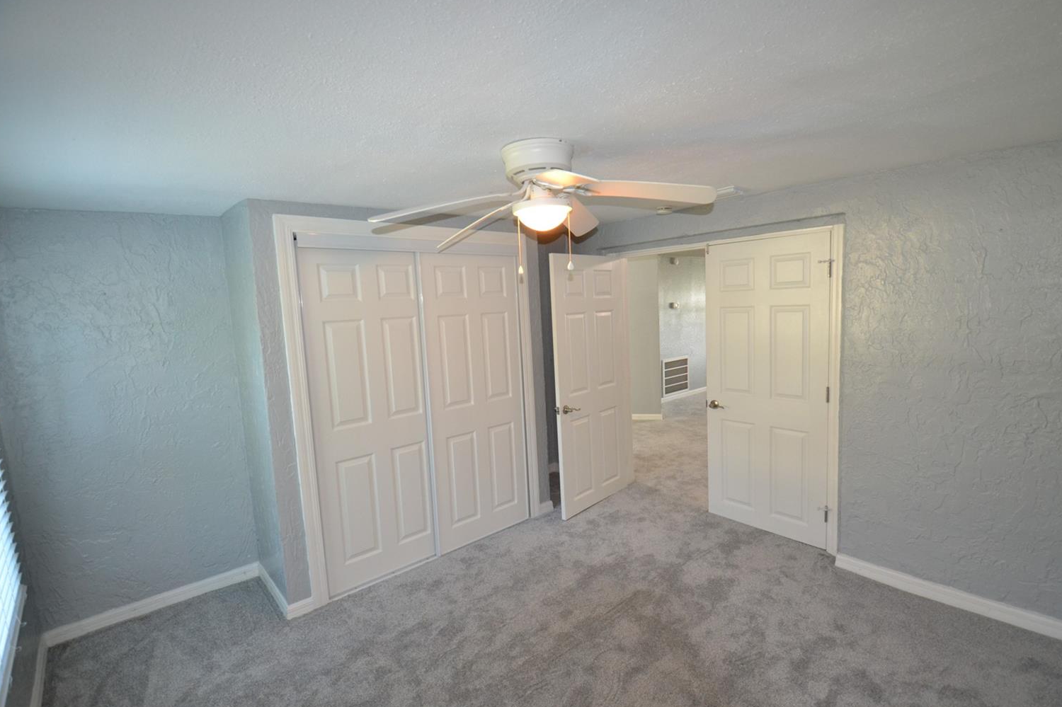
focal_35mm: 16
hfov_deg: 96.7
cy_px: 357
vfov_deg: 73.7
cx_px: 559
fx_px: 472
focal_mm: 10
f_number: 3.5
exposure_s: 1/60
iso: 800
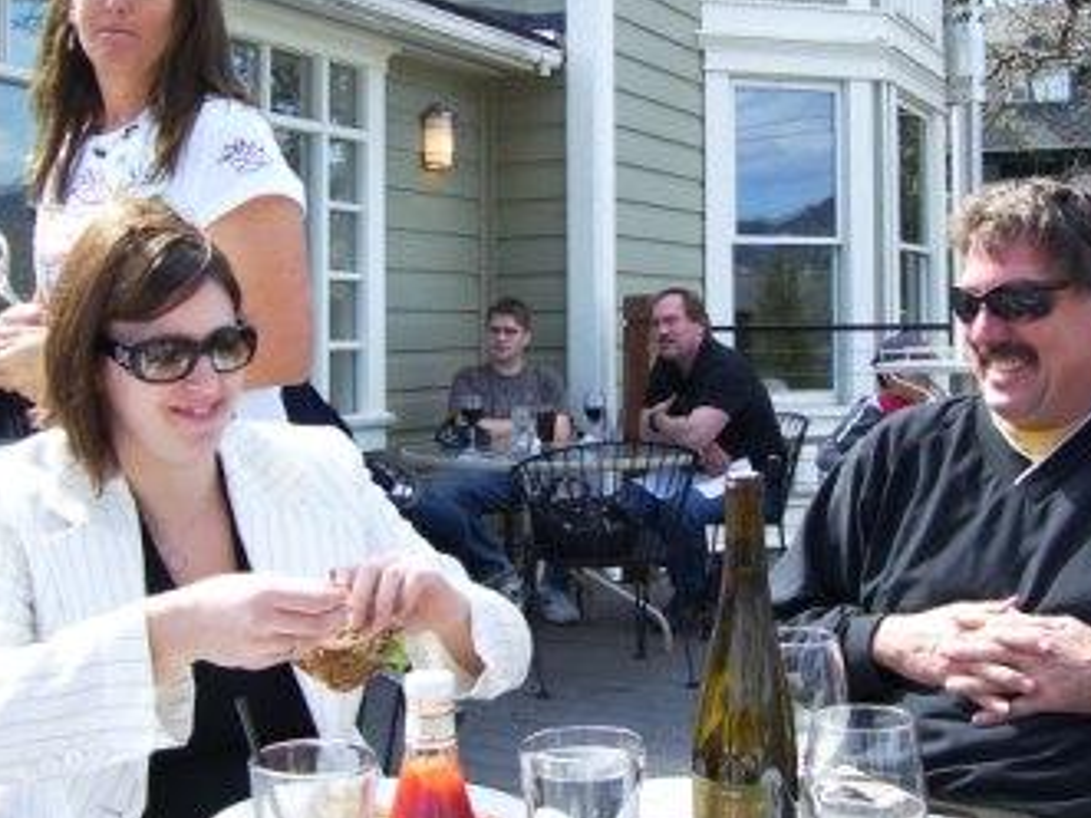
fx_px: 1449
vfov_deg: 31.3
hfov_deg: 41.2
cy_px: 277
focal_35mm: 46
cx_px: 616
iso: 80
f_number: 2.7
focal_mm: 5.6
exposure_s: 1/350
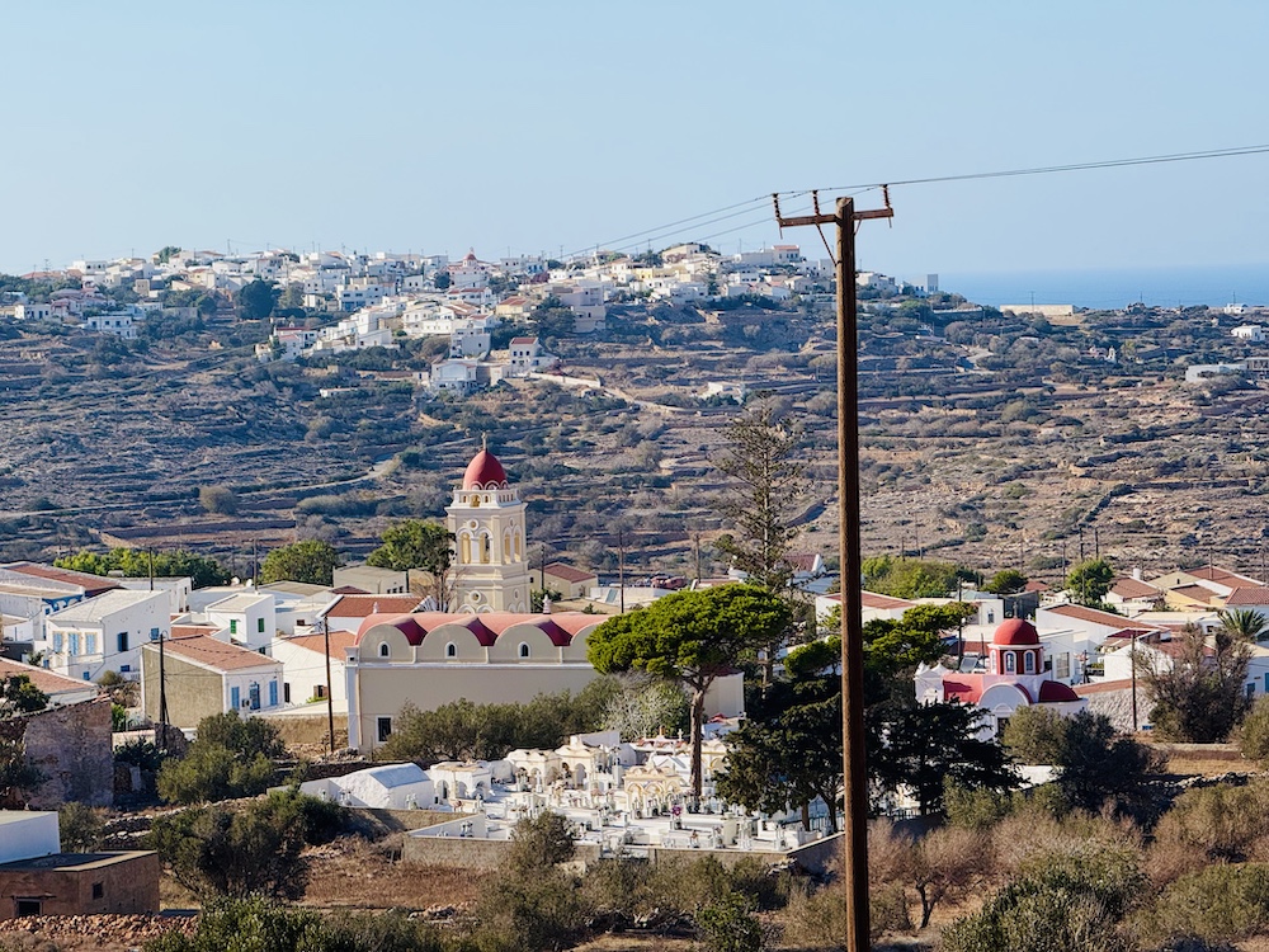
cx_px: 634
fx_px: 4399
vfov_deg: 12.3
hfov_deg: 16.4
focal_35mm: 120
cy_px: 476
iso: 64
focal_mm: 15.66
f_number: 2.8
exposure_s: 1/1916
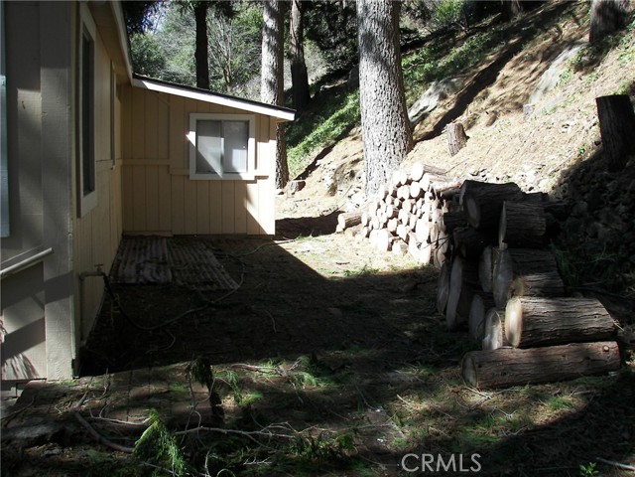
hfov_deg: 51.4
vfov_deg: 39.7
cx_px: 318
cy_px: 238
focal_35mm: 36
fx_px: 660
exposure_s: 1/250
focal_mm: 6
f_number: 2.8
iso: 50
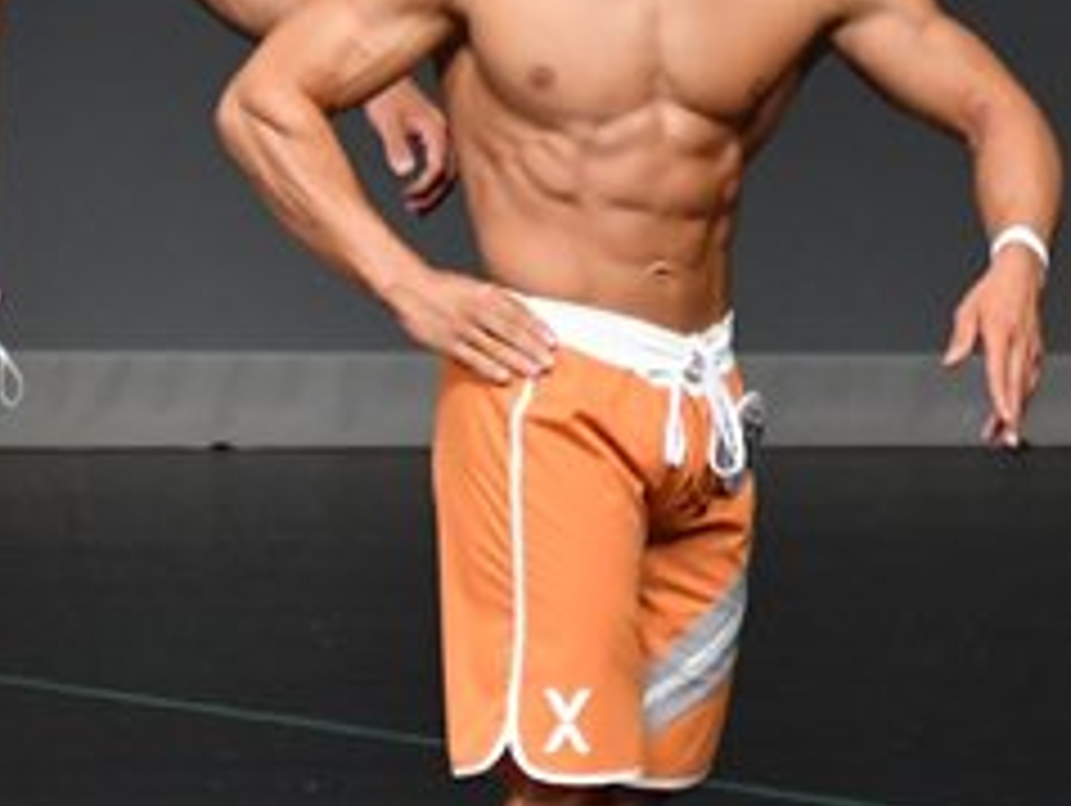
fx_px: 29050
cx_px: -250
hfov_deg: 2.1
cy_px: 477
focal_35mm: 938
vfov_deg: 1.6
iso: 4000
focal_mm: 200
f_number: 5.6
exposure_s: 1/400
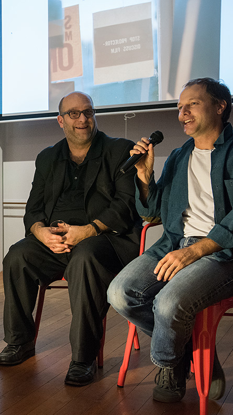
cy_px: 207
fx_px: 594
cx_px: -50
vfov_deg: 38.5
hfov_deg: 20.7
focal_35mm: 54
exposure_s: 1/20
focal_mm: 34
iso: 1600
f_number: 4.5
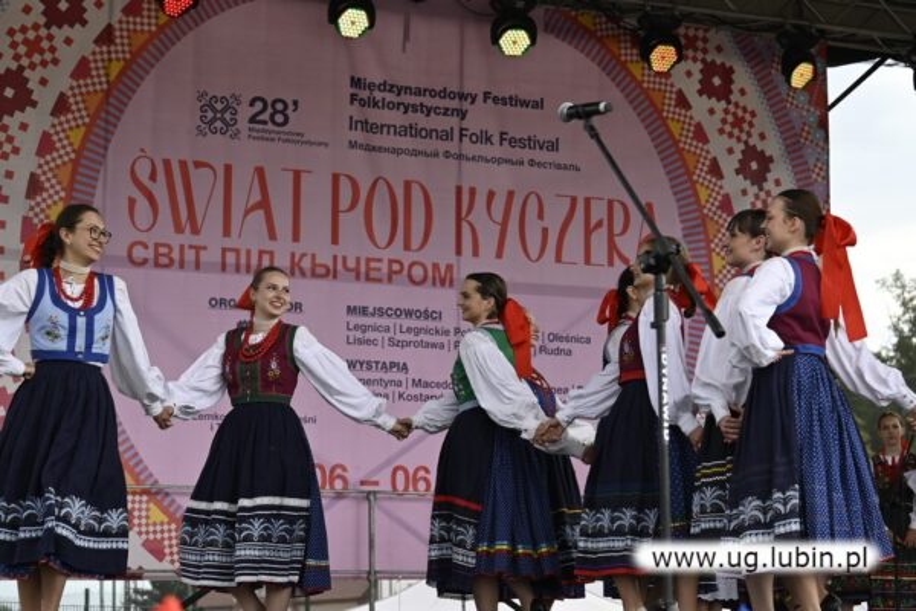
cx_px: 458
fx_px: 1934
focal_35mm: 76
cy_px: 306
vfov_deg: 17.9
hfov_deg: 26.7
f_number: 4.5
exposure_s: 1/250
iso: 200
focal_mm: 51
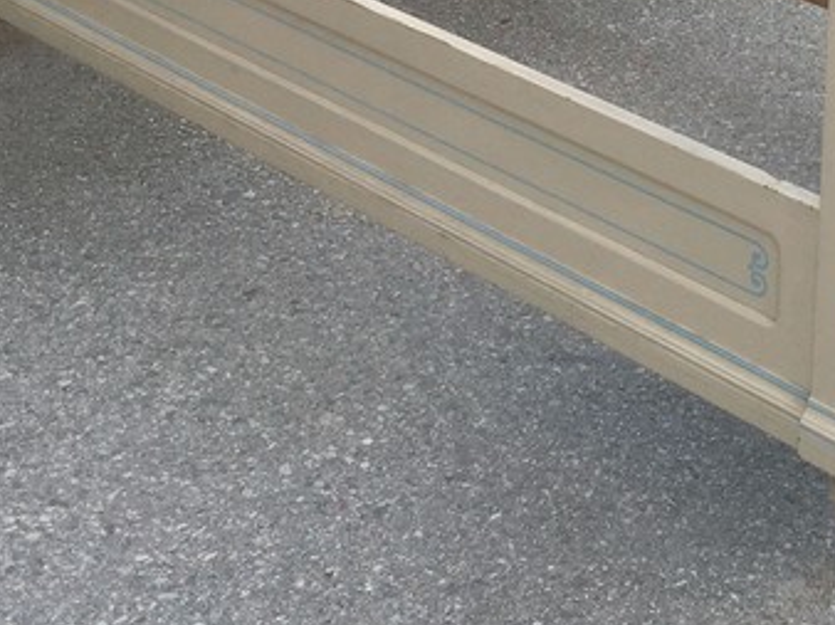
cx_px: 645
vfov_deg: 19.0
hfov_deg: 26.3
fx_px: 1760
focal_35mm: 73
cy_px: -133
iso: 25
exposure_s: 1/630
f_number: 2.2
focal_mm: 4.15
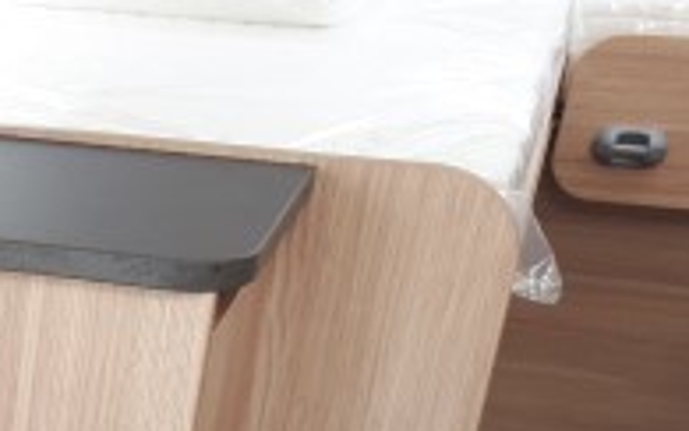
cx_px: -406
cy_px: 678
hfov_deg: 18.9
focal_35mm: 94
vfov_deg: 13.0
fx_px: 1766
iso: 40
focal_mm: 3.6
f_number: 1.9
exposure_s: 1/50
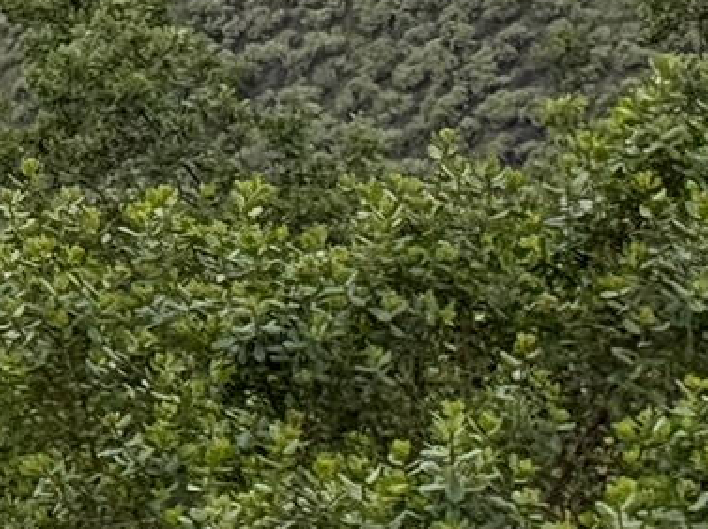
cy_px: -718
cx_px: -952
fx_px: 5333
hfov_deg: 7.2
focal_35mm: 261
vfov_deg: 5.5
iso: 64
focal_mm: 6.76
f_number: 1.78
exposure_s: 1/4587
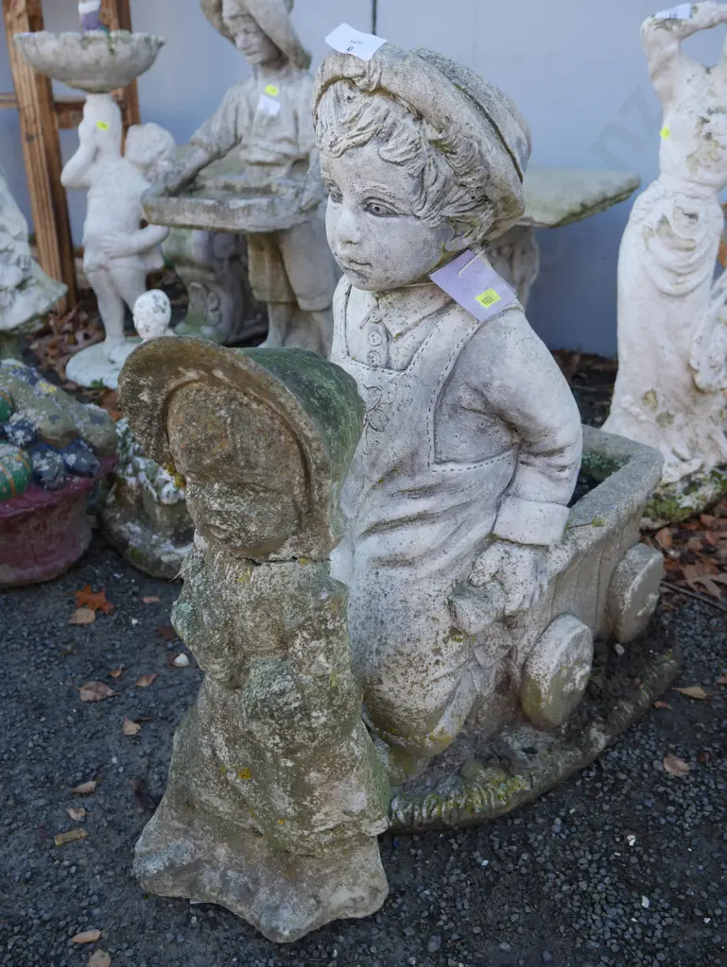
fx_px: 839
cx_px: 364
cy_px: 484
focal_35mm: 30
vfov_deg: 59.9
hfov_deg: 46.8
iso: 200
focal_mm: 15
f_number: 4
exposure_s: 1/125
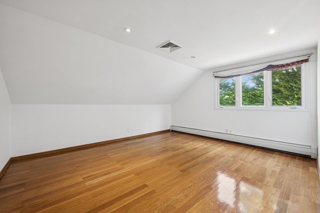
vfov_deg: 81.2
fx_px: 124
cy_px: 106
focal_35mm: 14
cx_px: 160
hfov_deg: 104.3
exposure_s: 1
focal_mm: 14
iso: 100
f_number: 11
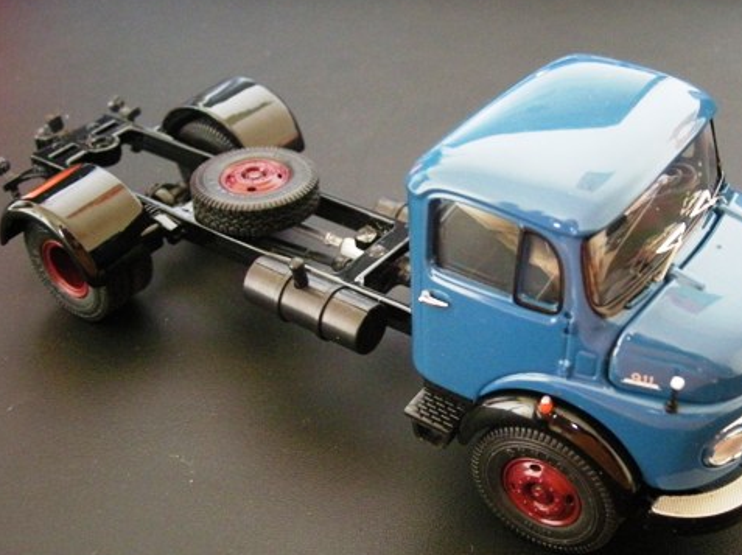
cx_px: 442
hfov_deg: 40.3
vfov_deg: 30.8
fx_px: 1007
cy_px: 331
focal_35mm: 47
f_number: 2.8
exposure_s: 1/8
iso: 406
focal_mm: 5.7
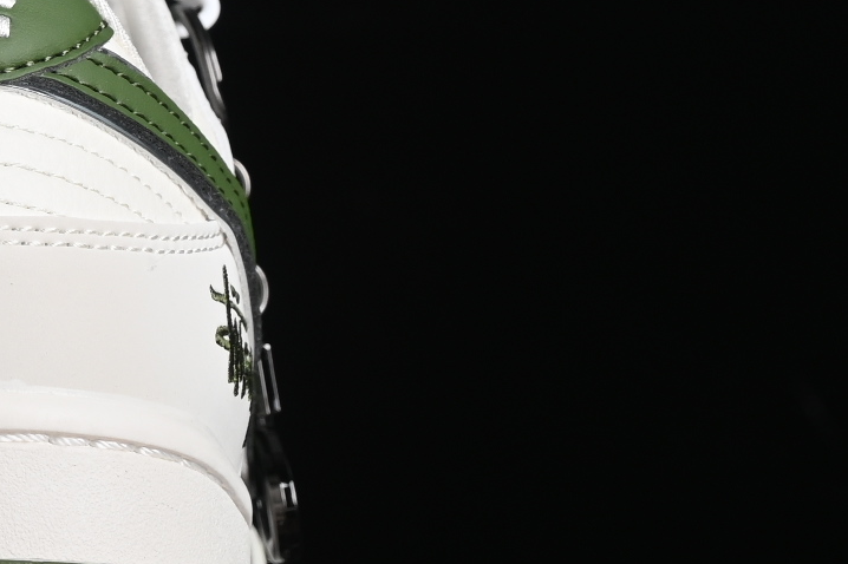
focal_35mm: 291
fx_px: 6851
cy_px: -55
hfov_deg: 7.0
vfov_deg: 4.7
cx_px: -500
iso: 160
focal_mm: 50
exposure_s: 1/200
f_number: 7.1
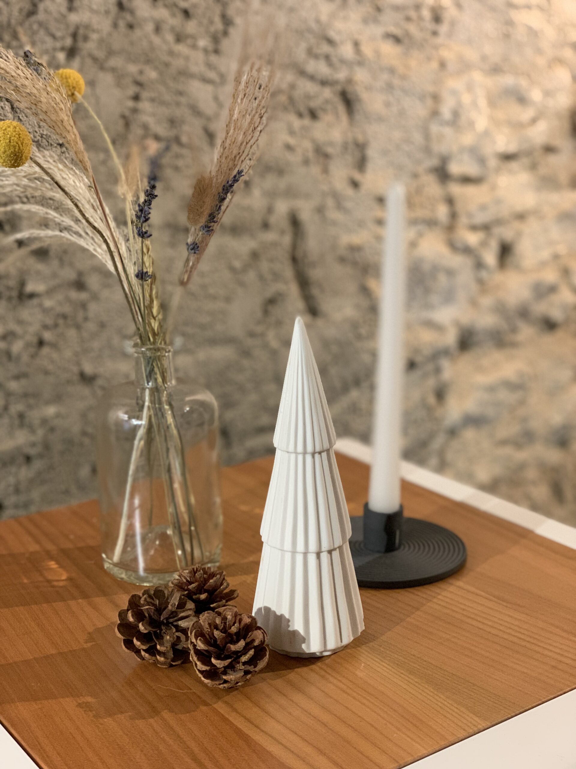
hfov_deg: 28.0
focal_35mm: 52
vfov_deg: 36.8
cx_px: 288
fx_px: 1154
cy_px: 384
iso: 200
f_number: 2.4
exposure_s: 1/50
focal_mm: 6
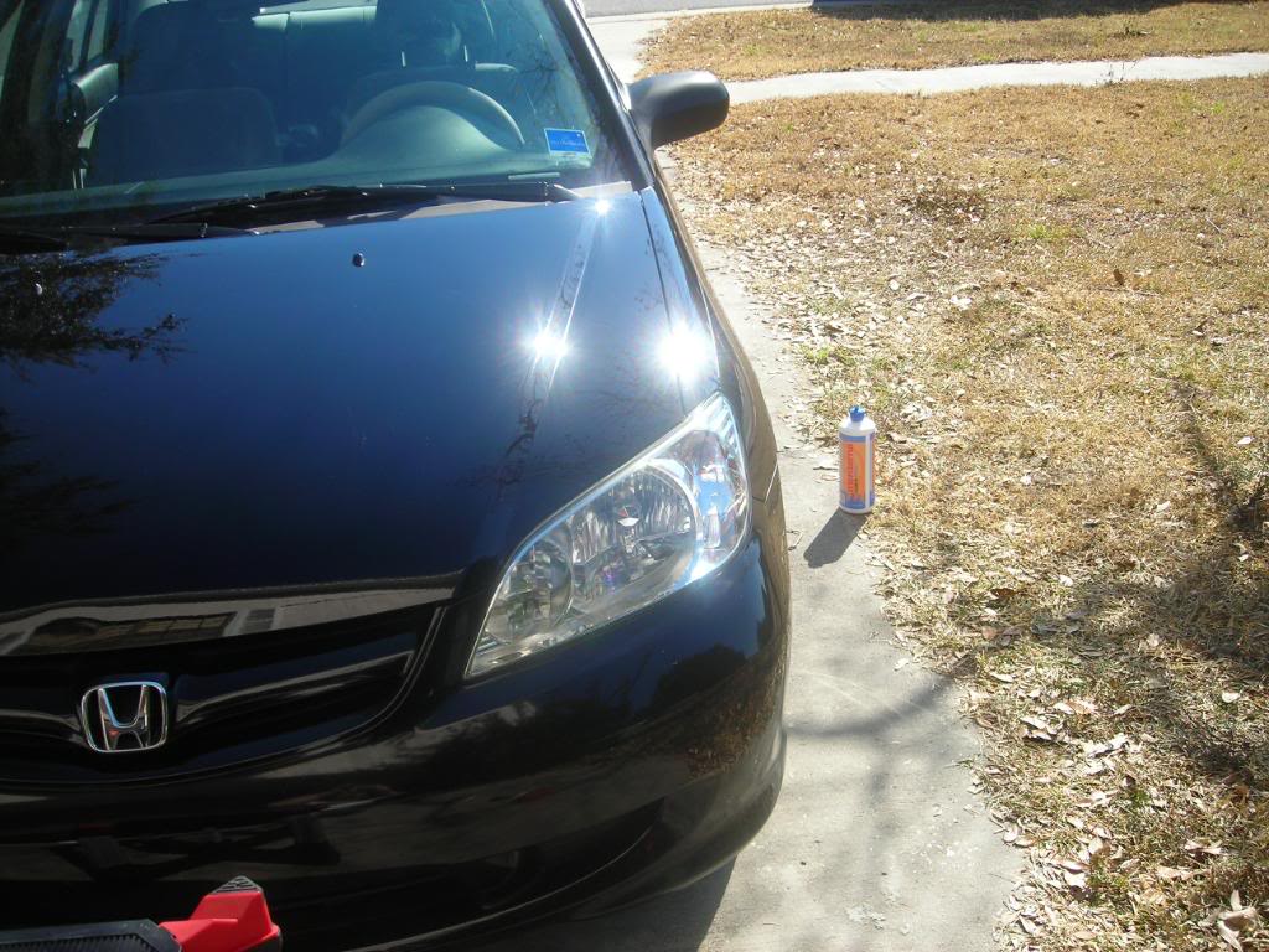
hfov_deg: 49.0
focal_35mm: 38
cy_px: 476
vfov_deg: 37.7
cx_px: 634
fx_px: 1393
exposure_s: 1/274
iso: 50
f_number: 3.2
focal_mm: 6.3
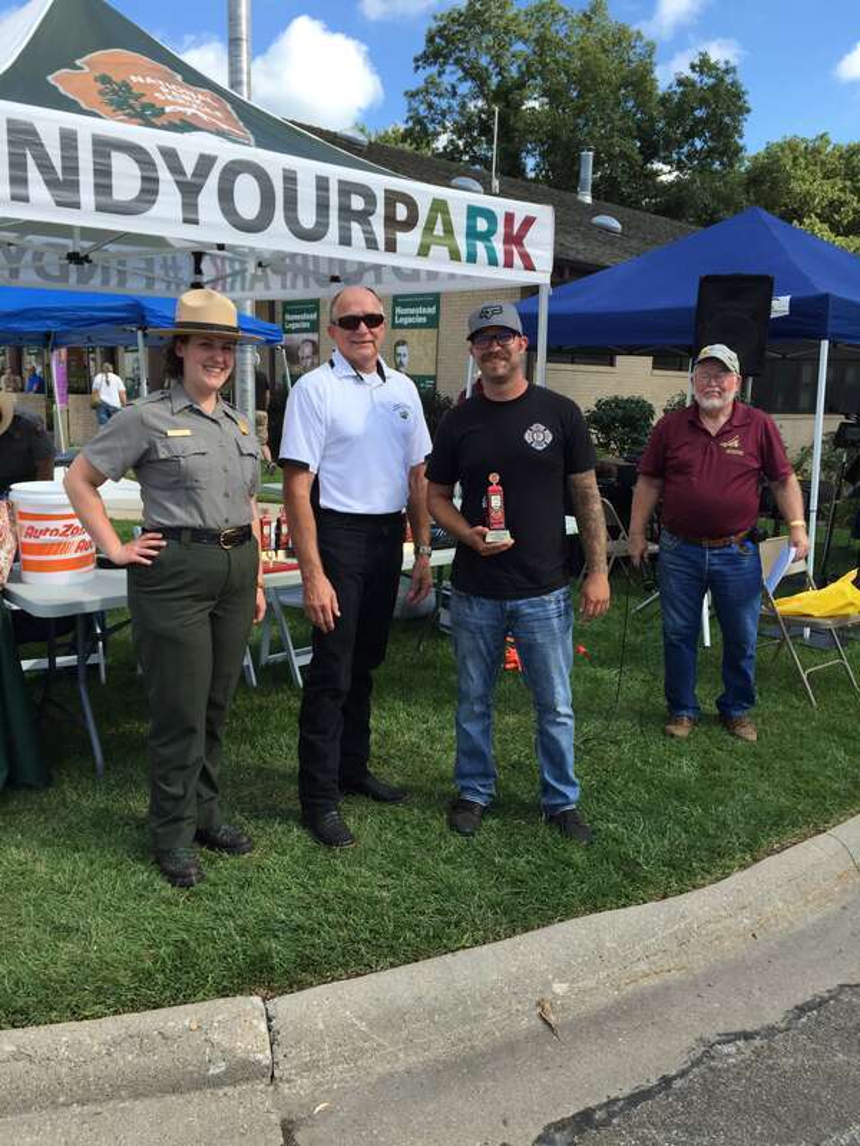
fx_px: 961
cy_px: 573
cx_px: 430
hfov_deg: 48.2
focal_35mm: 29
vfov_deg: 61.7
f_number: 2.2
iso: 32
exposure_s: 1/1099
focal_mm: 4.15
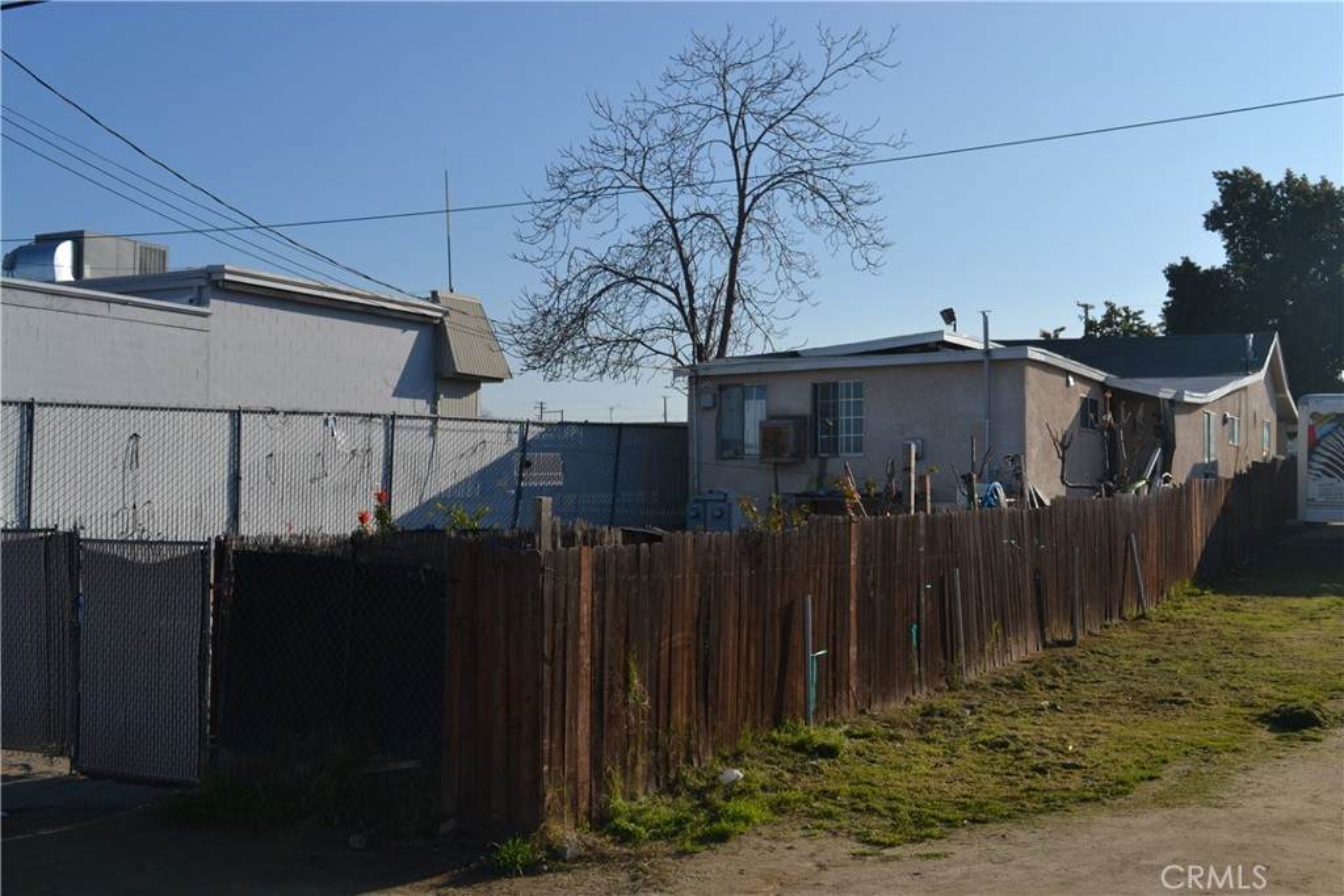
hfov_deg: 45.0
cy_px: 448
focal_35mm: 44
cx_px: 672
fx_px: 1624
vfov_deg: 30.9
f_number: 8
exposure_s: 1/250
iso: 100
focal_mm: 29
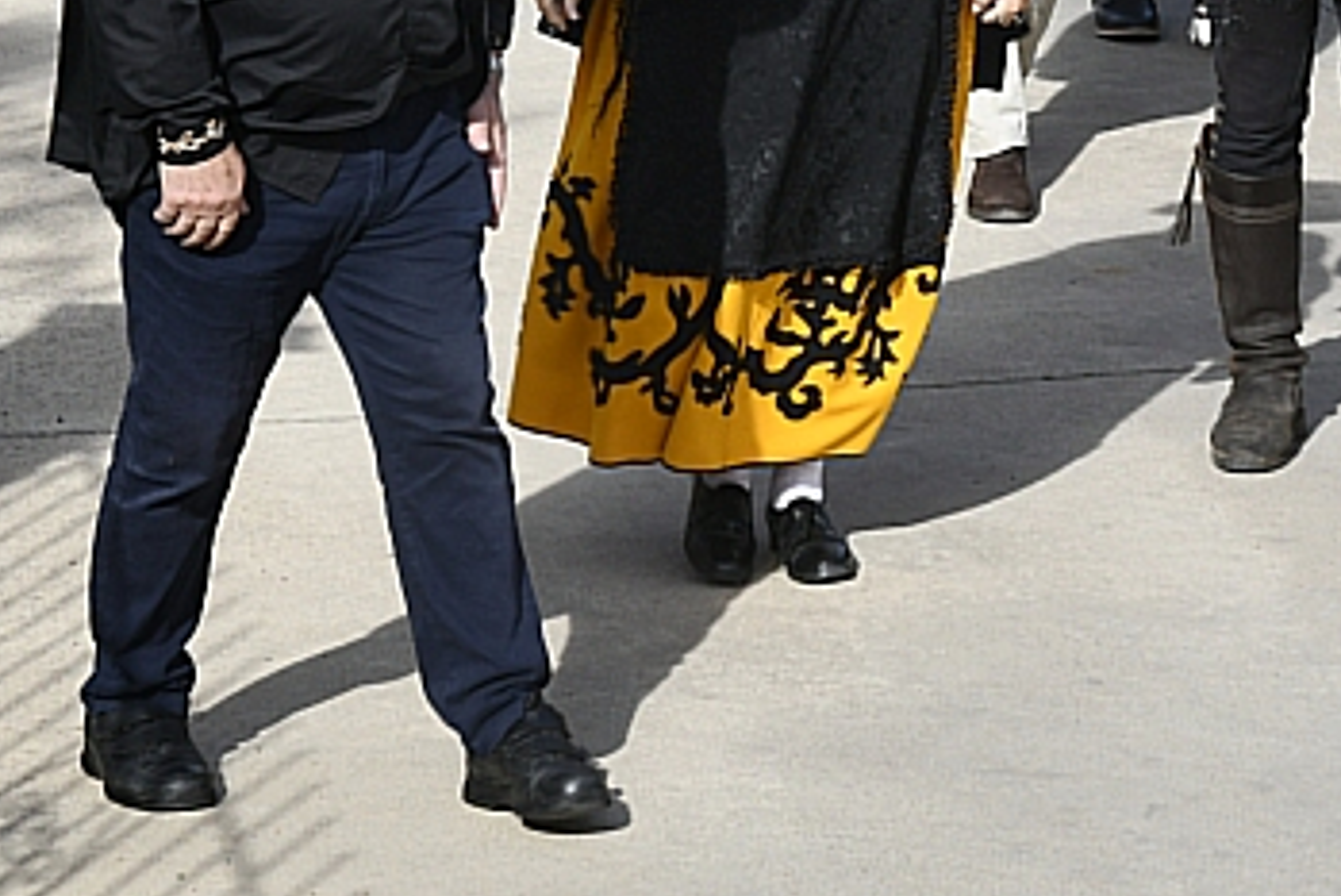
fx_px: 8459
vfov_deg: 6.0
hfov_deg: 9.0
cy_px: -558
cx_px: 1191
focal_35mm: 227
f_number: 18
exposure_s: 1/125
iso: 160
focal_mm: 66
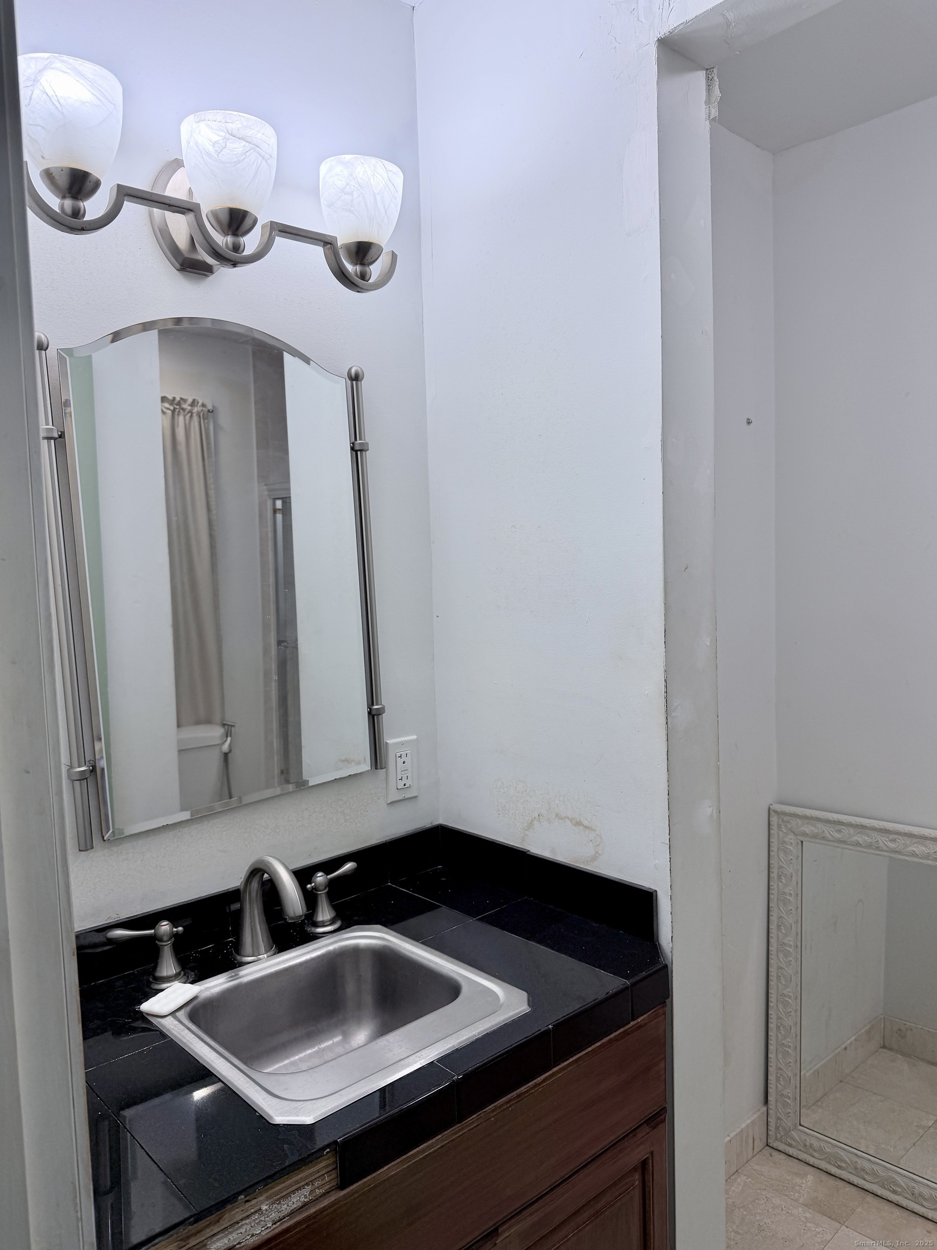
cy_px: 625
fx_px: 866
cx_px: 468
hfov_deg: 56.8
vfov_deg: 71.6
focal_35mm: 24
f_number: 1.78
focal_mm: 6.76
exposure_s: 1/310
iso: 100
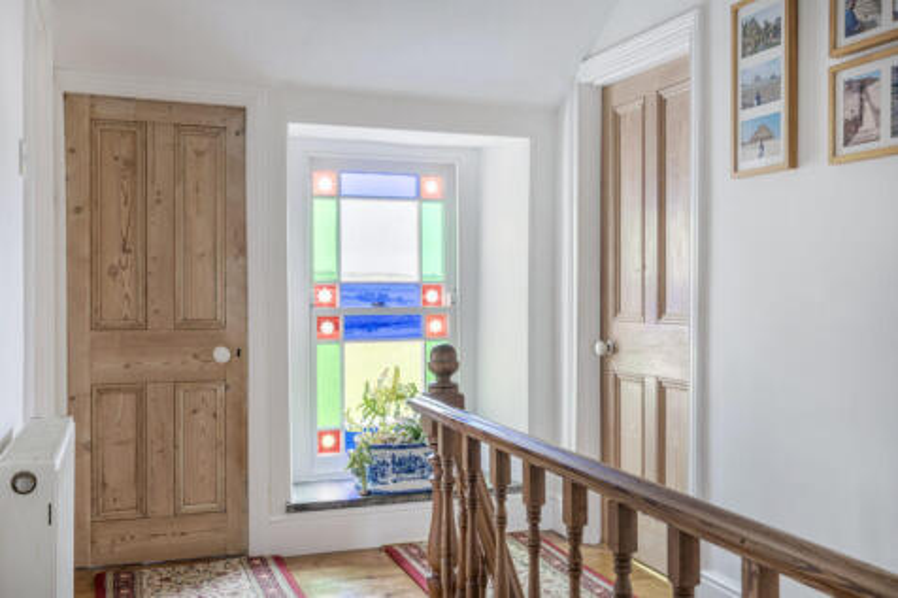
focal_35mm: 36
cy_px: 299
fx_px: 898
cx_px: 449
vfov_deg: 36.8
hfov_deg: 53.1
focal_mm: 24
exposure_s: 1/3
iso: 100
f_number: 8
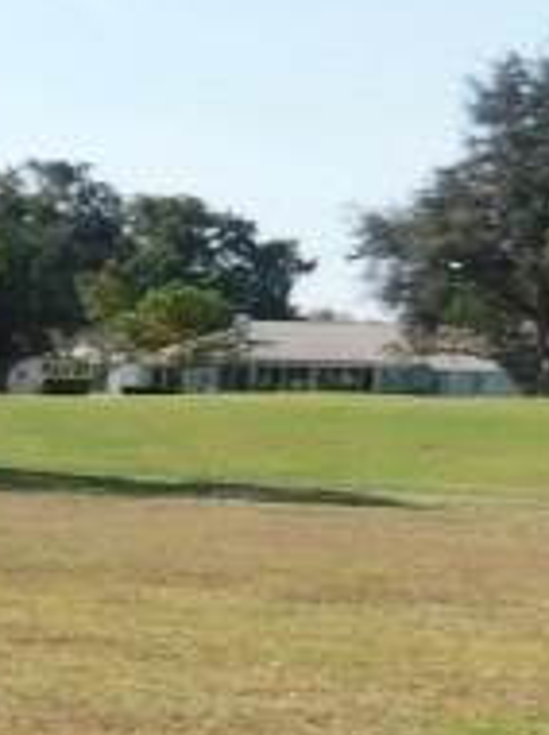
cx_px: -1349
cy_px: 507
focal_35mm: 124
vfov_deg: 15.9
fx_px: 2628
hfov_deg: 8.7
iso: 125
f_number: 6
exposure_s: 1/400
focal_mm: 4
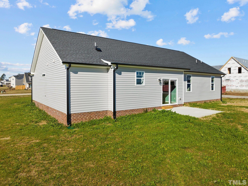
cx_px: 124
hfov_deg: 71.6
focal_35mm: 24
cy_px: 93
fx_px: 172
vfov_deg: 56.8
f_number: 2.8
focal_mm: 12.29
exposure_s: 1/240
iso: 100
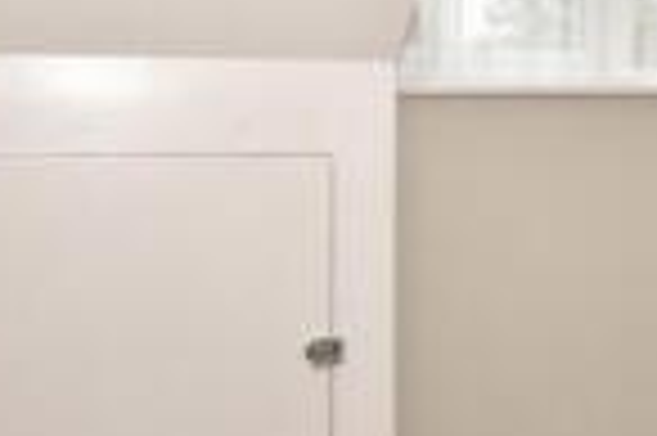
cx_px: 432
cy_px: 101
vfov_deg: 27.0
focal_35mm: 49
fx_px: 893
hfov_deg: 39.9
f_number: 8
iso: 250
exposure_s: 1/25
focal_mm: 10
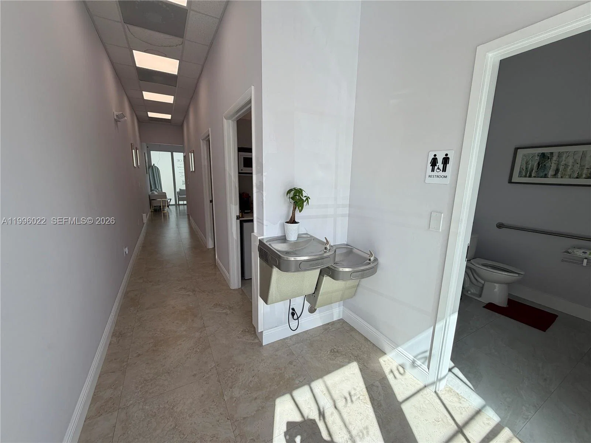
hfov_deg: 102.1
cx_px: 296
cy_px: 222
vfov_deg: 85.7
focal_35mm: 14
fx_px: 239
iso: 50
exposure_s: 1/502
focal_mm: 2.22
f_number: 2.2
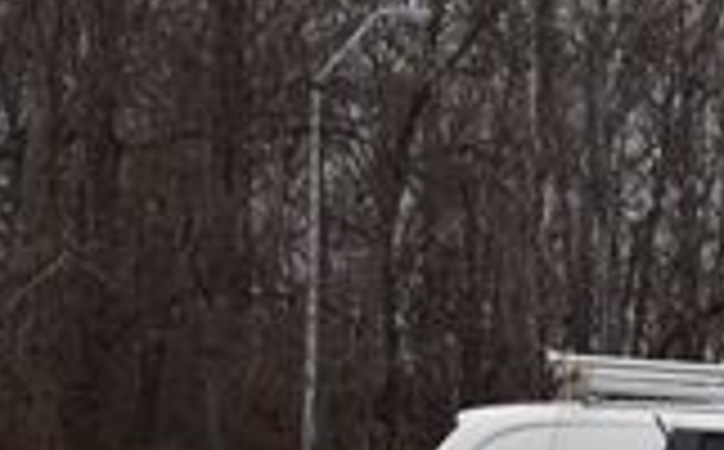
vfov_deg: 6.0
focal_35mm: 213
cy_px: 814
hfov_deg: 9.8
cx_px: 207
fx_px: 4196
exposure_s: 1/160
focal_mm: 35
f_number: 9
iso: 400
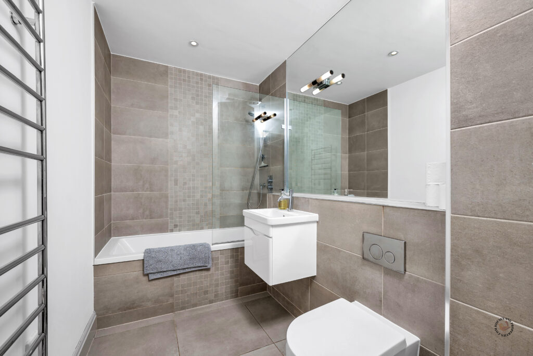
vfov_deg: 81.2
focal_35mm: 14
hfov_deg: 104.2
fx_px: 207
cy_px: 178
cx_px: 266
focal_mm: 14
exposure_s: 1/50
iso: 400
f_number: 8
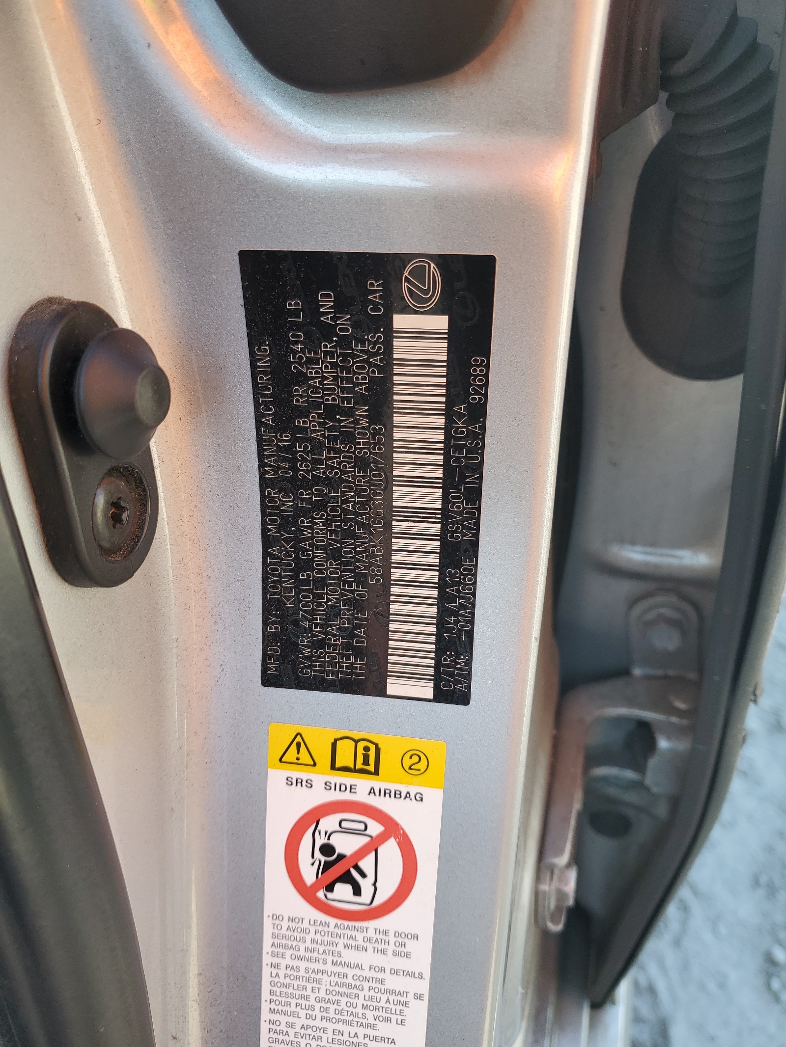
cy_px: 524
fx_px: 787
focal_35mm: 26
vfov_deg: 67.3
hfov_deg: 53.1
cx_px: 393
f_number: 1.5
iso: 50
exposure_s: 1/278
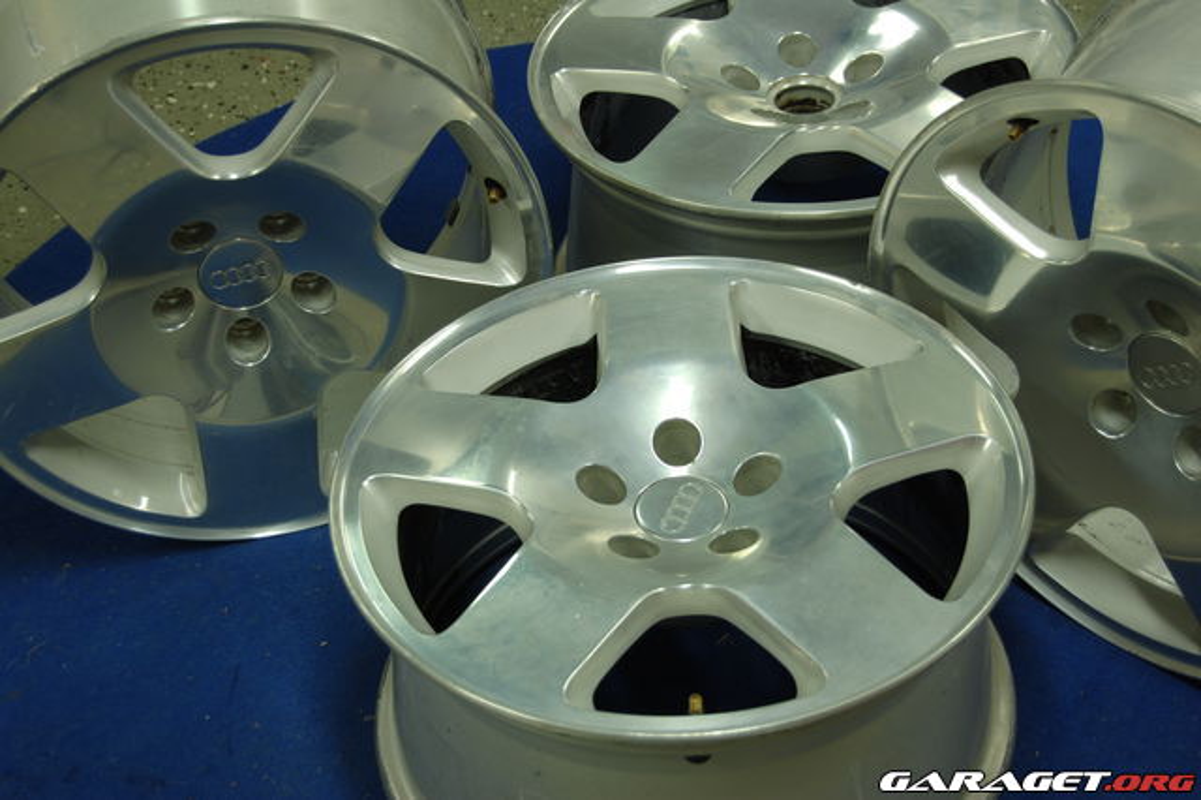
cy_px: 400
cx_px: 600
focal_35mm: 63
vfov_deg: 21.5
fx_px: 2101
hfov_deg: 31.9
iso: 200
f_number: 5.3
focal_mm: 42
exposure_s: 1/10
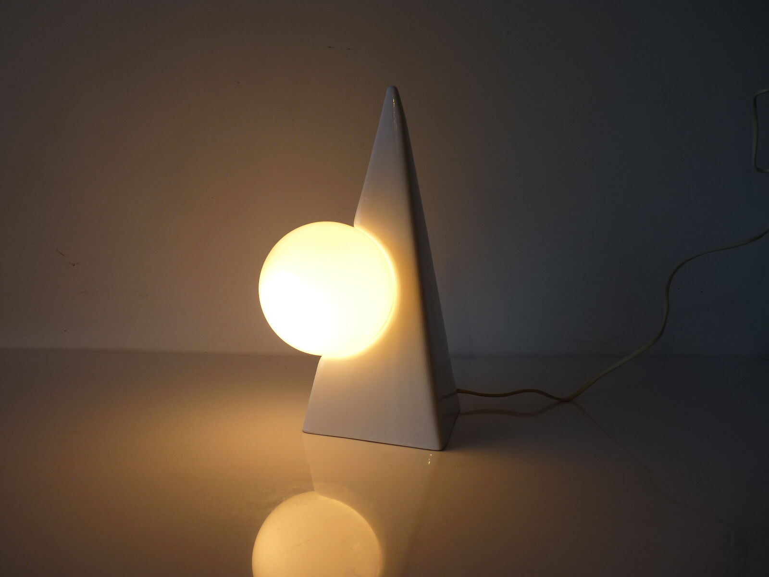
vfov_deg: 51.4
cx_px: 384
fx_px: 600
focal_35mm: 27
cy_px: 288
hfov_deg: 65.3
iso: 80
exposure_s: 1/40
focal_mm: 4.8
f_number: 2.8
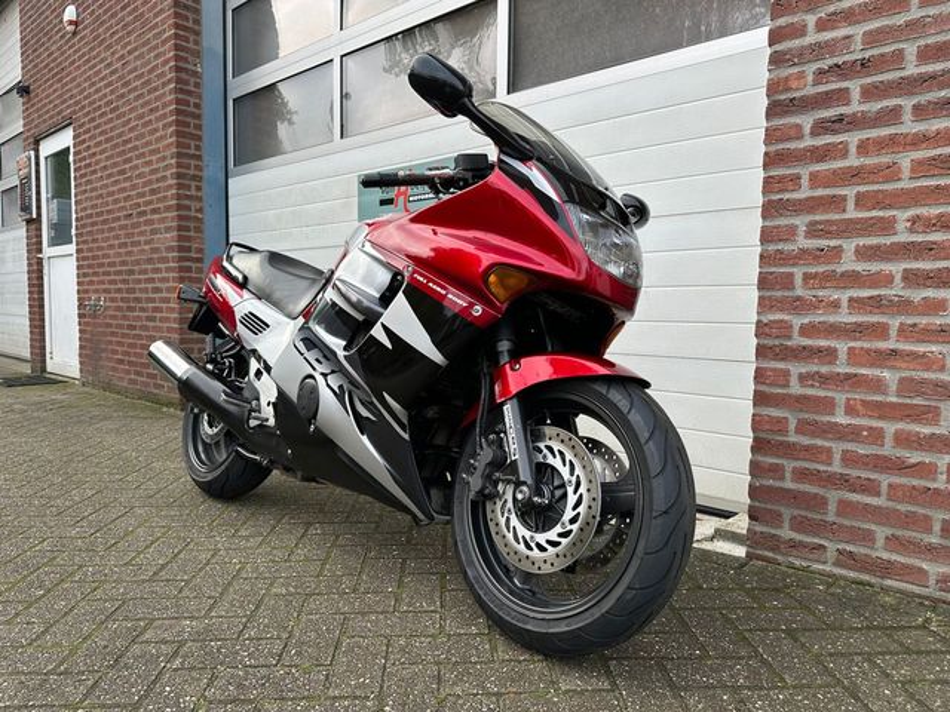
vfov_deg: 56.8
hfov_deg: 71.6
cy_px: 356
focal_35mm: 24
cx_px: 475
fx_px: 659
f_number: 1.78
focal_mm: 6.86
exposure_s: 1/587
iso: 80
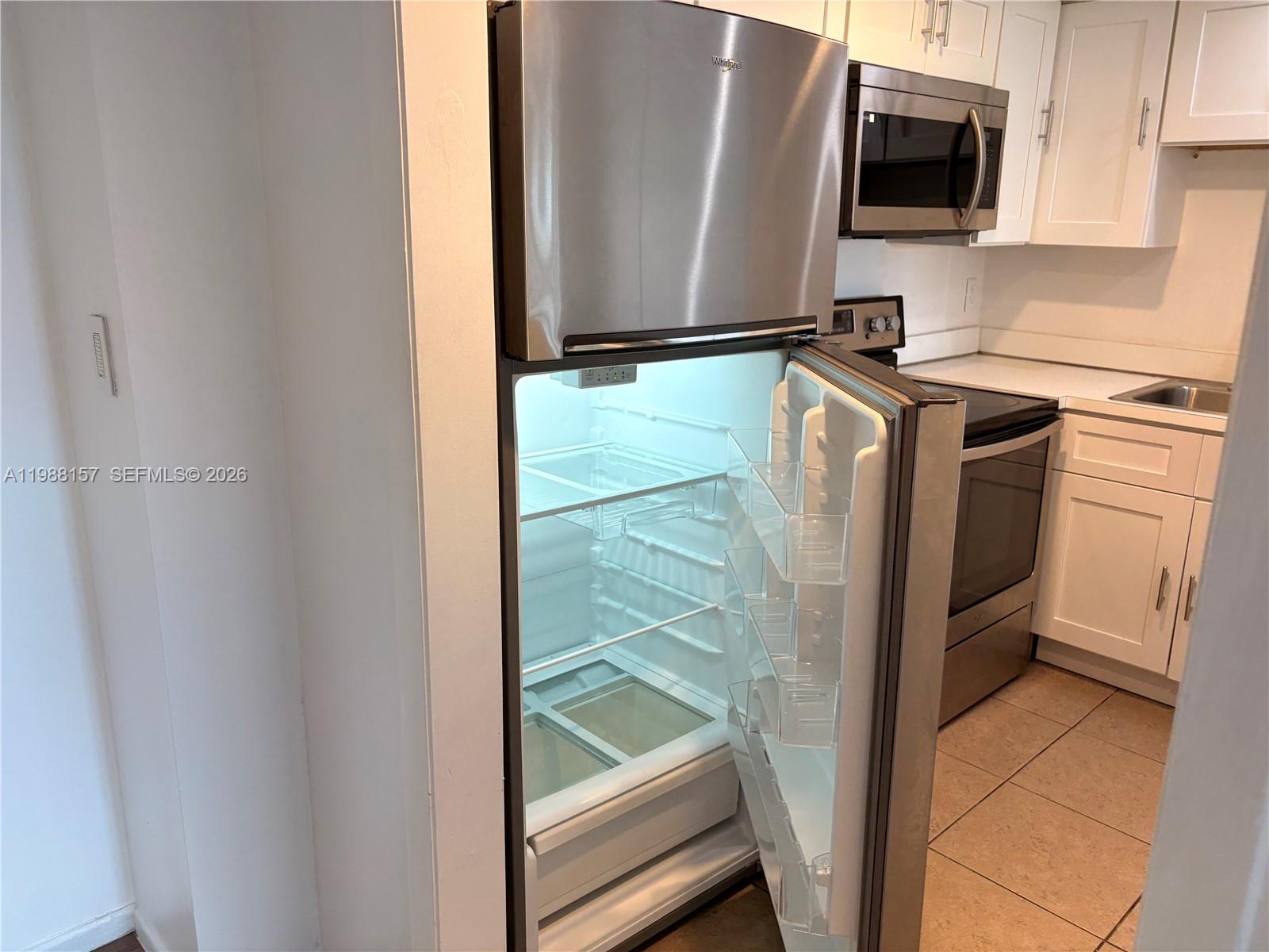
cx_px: 634
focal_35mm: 26
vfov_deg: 53.1
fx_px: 953
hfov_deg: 67.3
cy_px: 476
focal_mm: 5.96
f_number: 1.6
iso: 100
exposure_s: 1/120
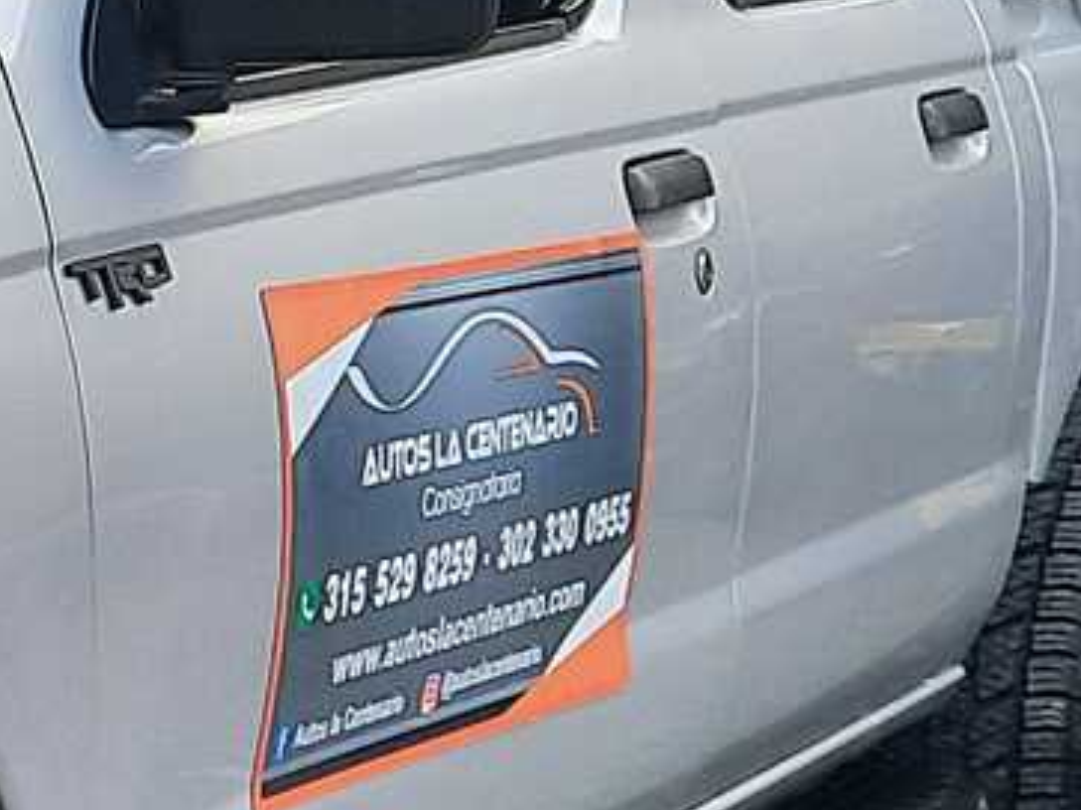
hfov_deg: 12.2
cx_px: -1155
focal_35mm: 141
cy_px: 771
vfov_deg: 10.4
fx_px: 4402
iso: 50
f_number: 2
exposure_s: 1/120
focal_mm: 4.6
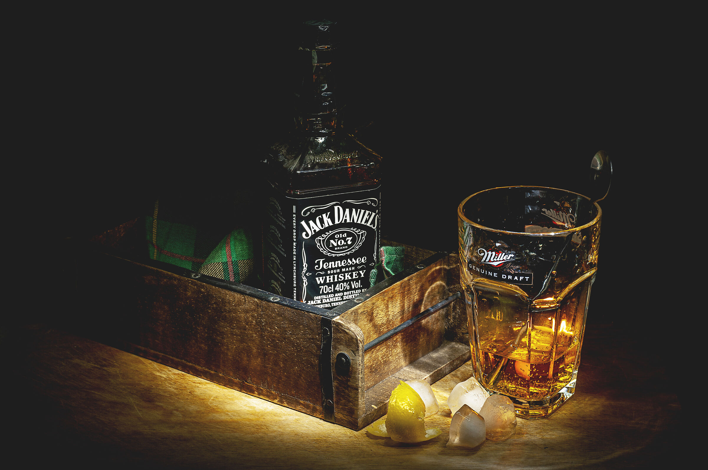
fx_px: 1473
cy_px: 235
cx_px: 354
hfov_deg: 27.0
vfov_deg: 18.1
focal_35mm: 75
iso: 100
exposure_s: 4
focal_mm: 50
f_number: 11
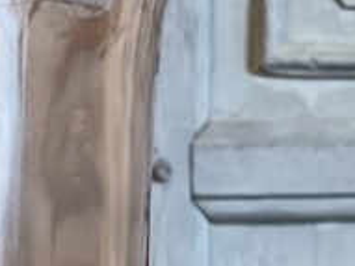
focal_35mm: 165
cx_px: -150
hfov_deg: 11.6
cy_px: 380
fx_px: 1691
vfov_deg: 8.8
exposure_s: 1/50
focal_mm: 4.2
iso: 400
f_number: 1.6
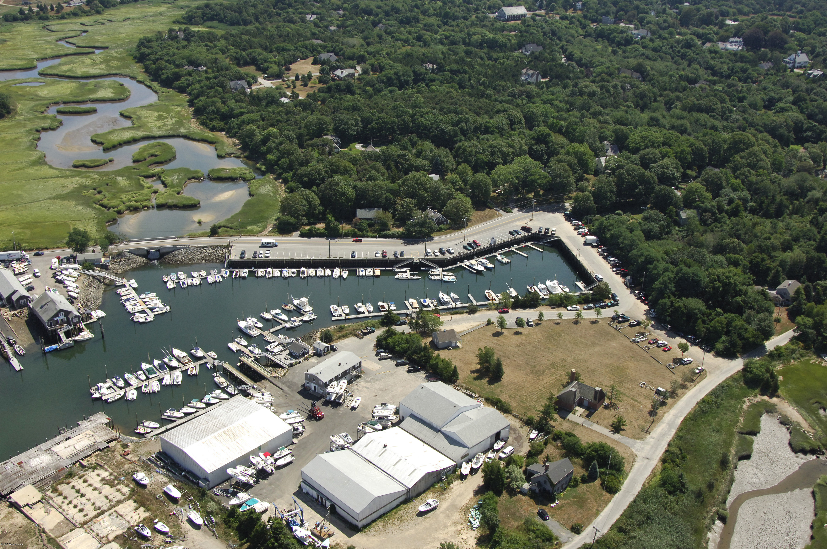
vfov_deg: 36.8
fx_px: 826
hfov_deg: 53.2
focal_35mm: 36
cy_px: 274
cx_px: 414
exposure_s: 1/1000
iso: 400
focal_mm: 24
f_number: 7.1
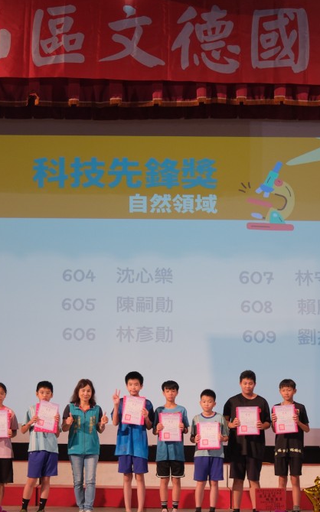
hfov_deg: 16.5
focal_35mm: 79
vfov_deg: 26.1
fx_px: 1103
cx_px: 113
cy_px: 248
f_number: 2.8
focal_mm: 32.1
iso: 800
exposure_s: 1/60
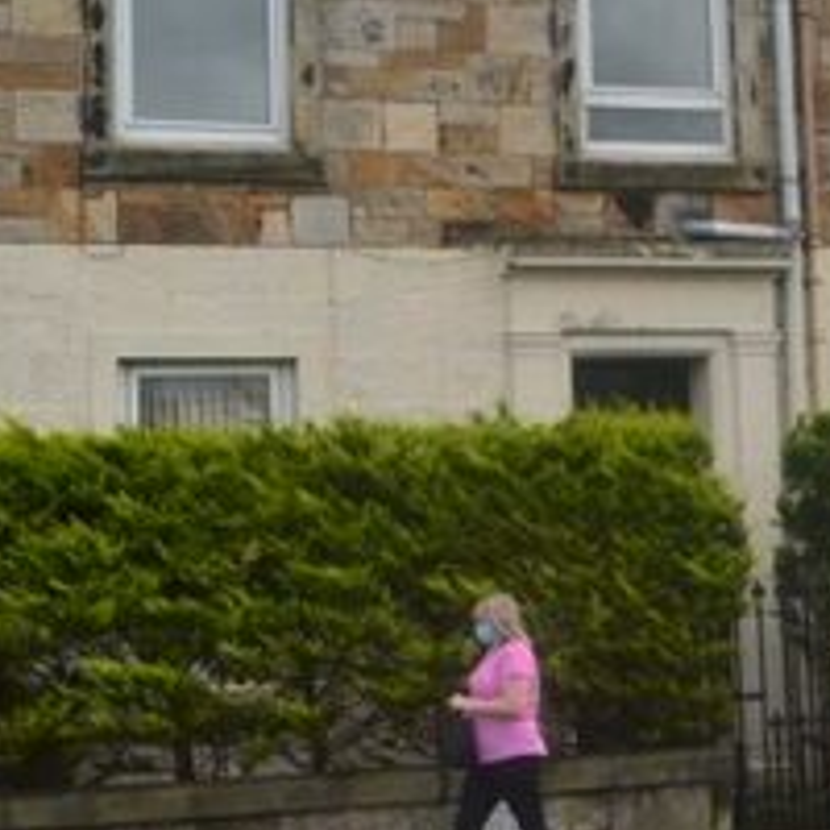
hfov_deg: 18.5
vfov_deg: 18.4
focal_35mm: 93
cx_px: 618
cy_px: 164
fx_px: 2536
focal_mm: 21
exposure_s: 1/320
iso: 400
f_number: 11
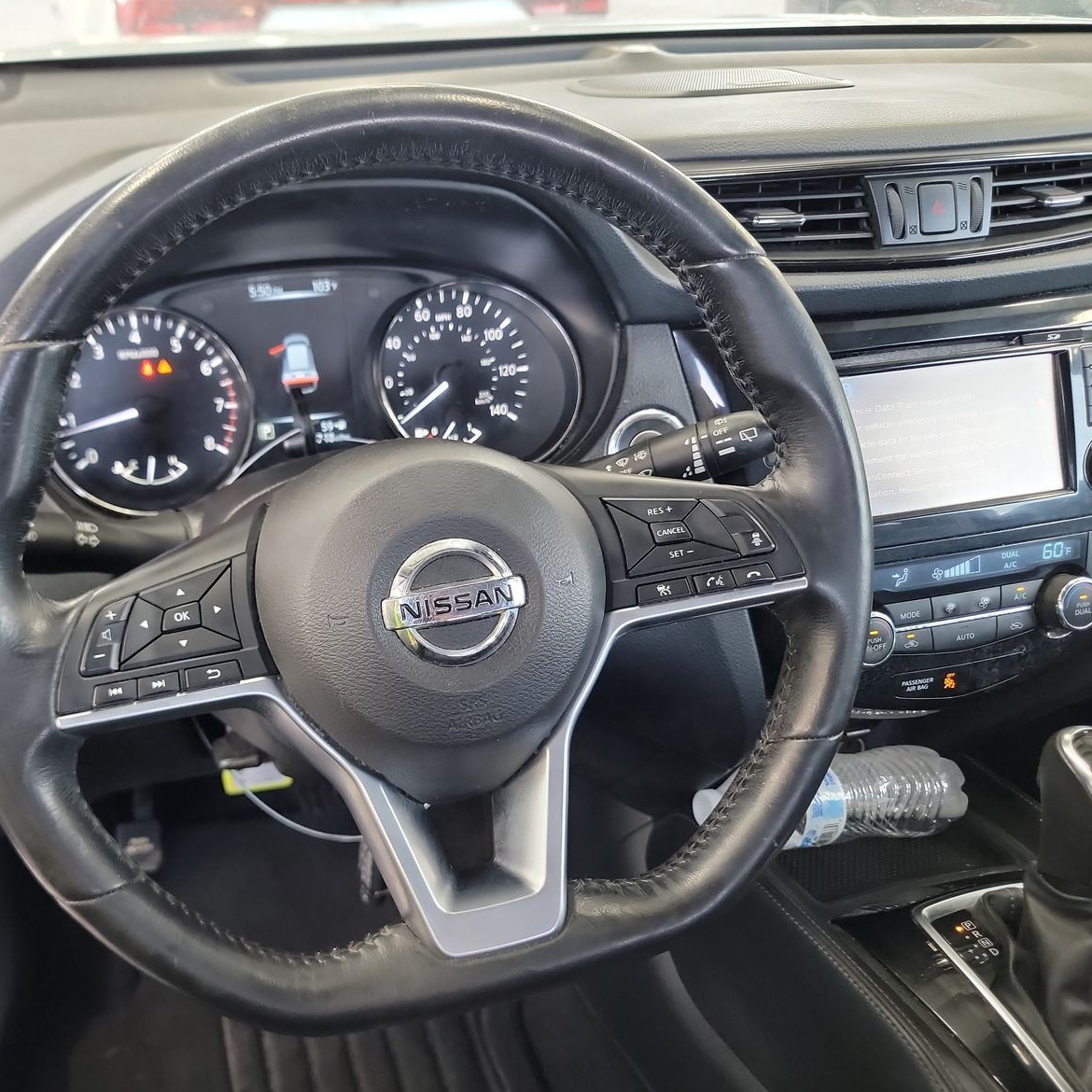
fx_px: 1035
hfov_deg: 54.5
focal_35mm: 29
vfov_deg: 55.6
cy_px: 558
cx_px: 361
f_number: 1.8
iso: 814
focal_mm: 6.7
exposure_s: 1/59
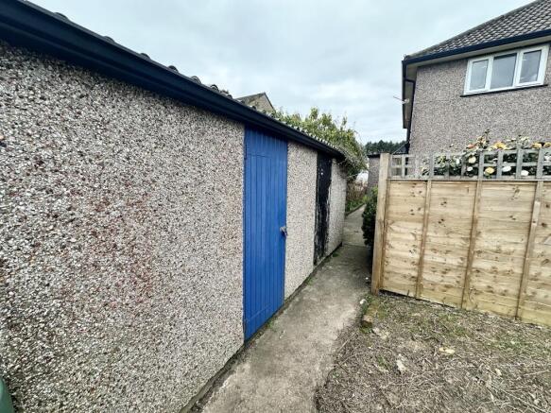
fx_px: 223
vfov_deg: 85.7
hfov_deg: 102.1
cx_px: 276
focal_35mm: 14
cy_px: 206
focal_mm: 2.22
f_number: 2.2
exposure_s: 1/196
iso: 40
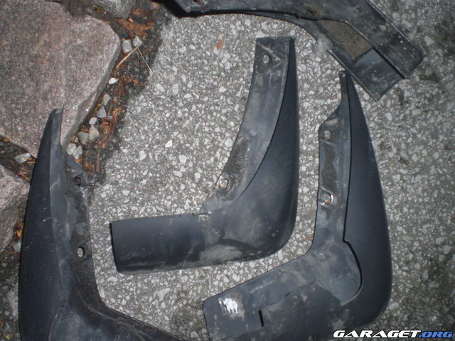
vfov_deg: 37.7
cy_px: 170
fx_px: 499
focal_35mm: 38
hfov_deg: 49.0
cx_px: 228
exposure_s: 1/60
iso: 200
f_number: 3.1
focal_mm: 6.3
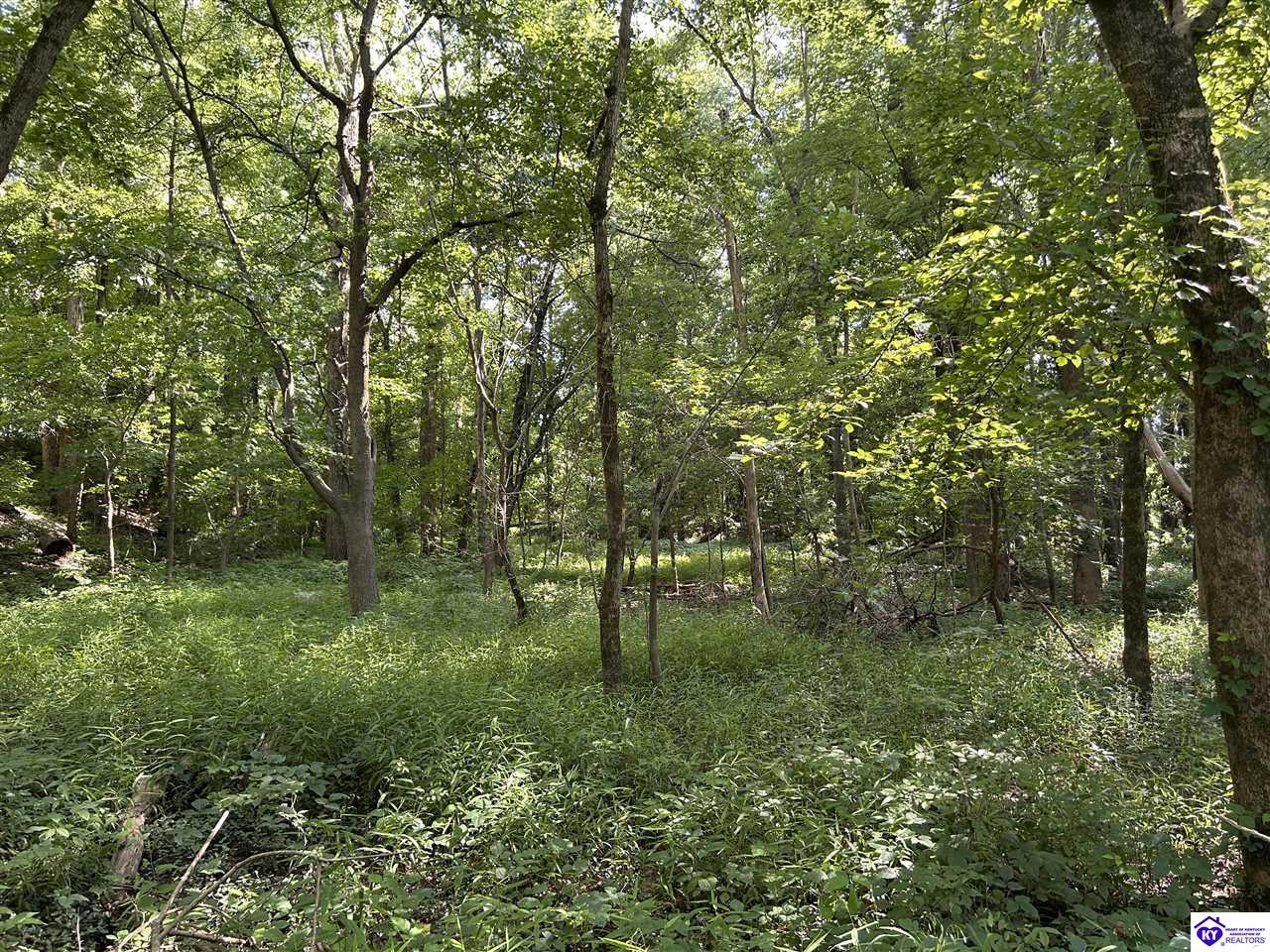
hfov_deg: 67.3
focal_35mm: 26
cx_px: 635
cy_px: 476
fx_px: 954
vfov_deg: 53.1
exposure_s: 1/121
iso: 100
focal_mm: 5.7
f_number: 1.5
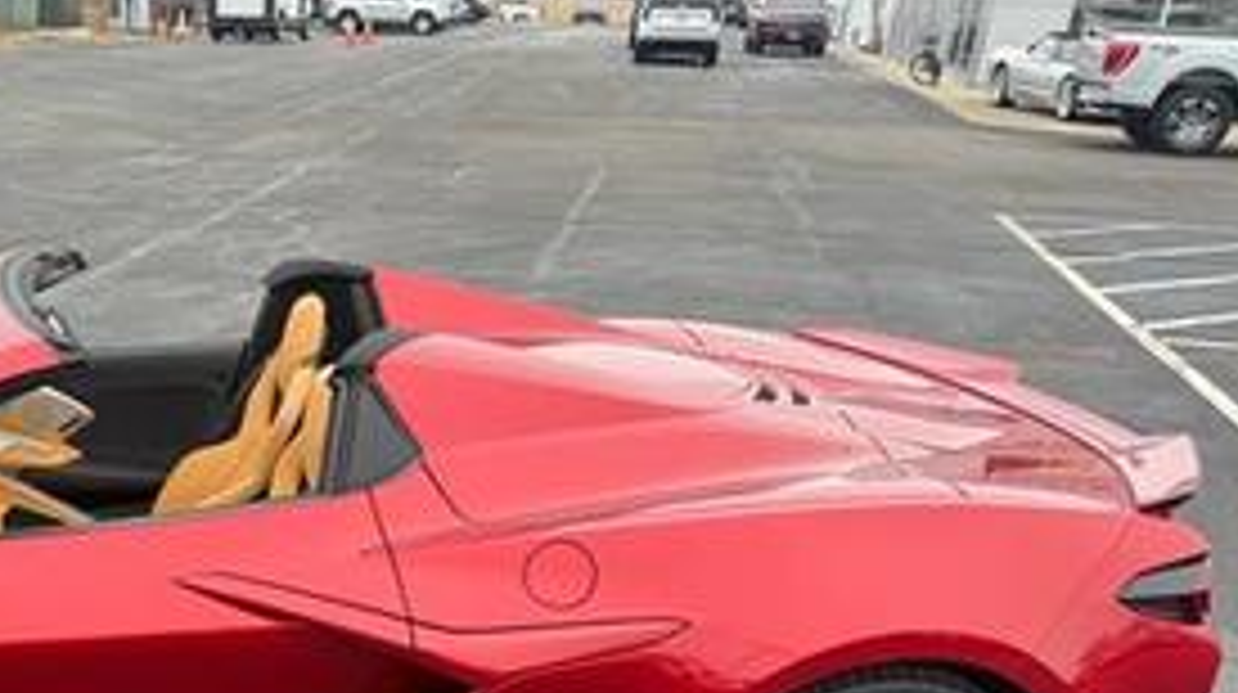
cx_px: 149
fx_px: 1574
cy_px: 680
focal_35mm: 48
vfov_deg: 23.8
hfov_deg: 40.1
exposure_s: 1/551
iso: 80
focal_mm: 6.76
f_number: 1.78
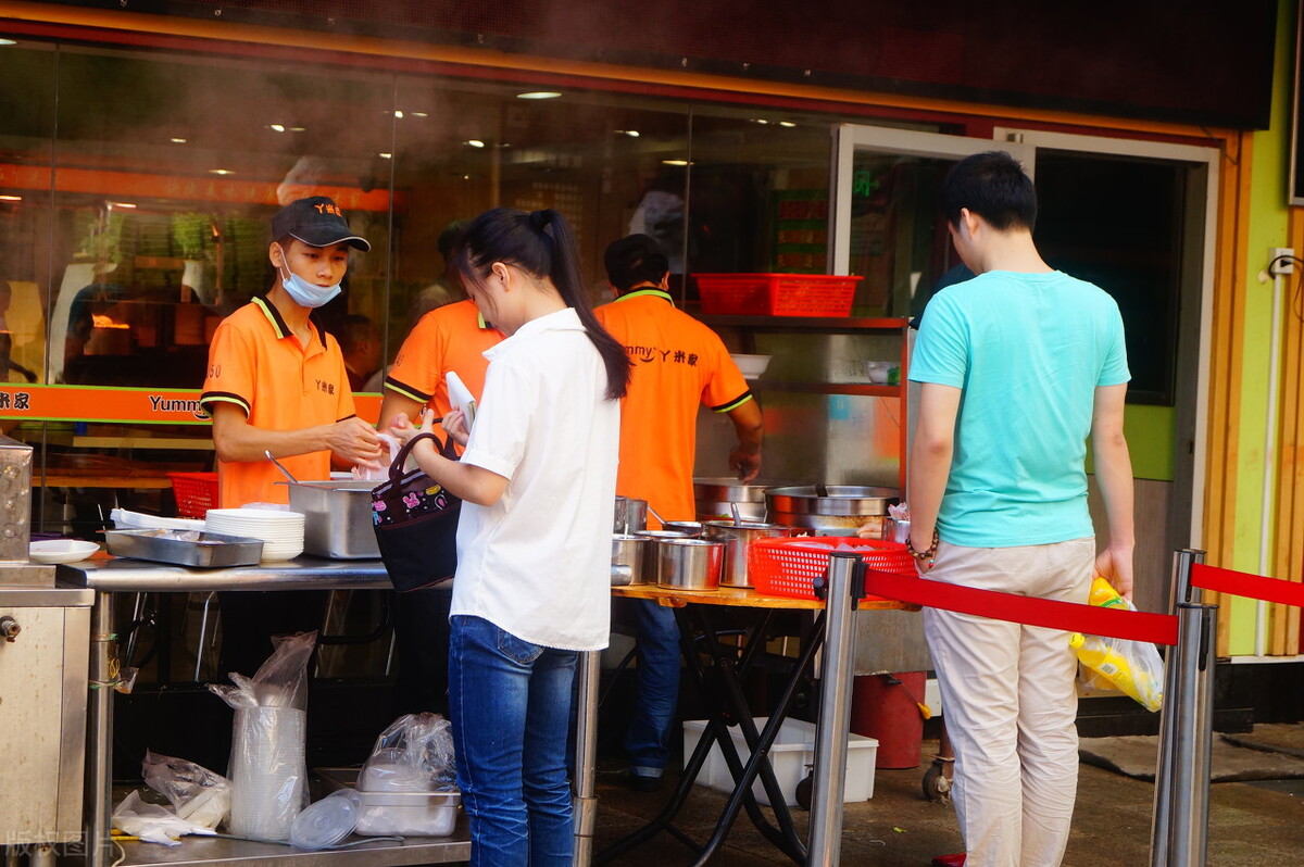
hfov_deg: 27.0
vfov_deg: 18.2
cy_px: 434
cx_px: 652
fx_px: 2714
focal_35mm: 75
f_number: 5.6
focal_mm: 50
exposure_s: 1/200
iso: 400
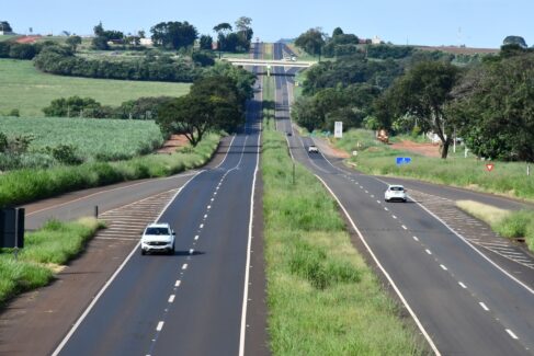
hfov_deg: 9.8
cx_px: 267
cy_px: 178
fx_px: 3116
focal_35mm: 210
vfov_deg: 6.5
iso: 1000
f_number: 20
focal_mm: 140
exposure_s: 1/640
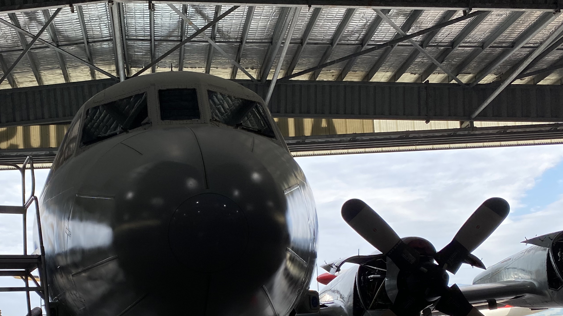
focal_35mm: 45
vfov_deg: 25.6
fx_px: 672
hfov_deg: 44.4
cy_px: 291
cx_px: 161
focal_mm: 4.25
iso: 32
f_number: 1.8
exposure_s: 1/477
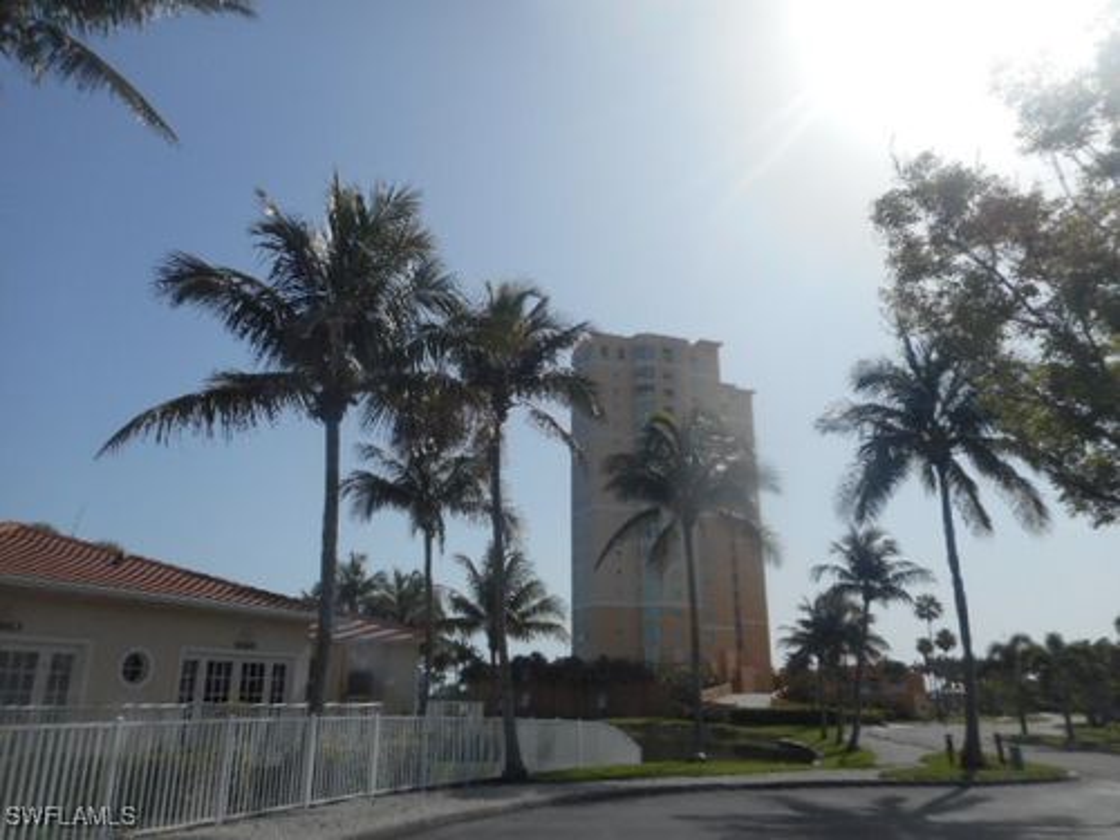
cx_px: 560
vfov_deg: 54.9
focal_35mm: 25
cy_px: 420
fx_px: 809
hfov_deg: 69.4
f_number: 10.5
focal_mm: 4.5
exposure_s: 1/320
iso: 80
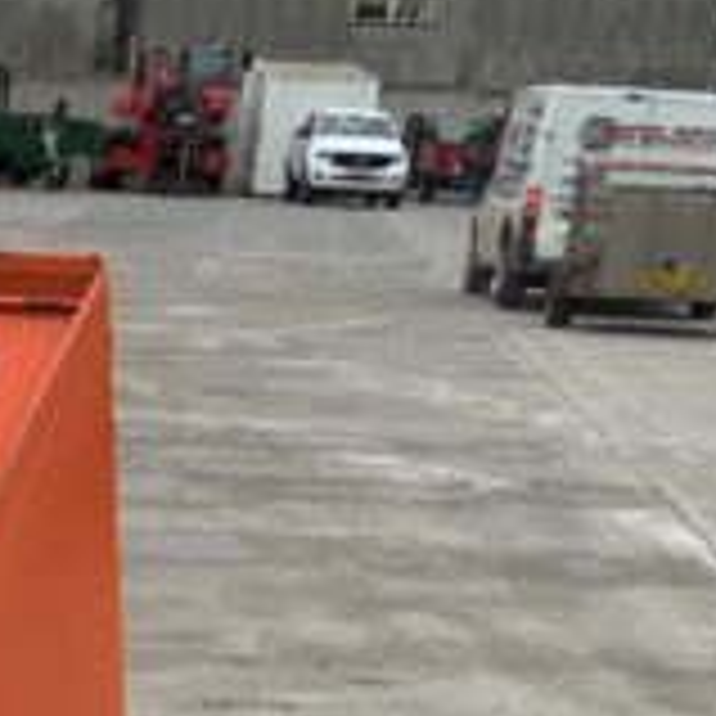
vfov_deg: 10.1
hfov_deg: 9.8
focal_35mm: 165
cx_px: -770
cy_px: 1261
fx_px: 3861
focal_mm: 3
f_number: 1.8
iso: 16
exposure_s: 1/143
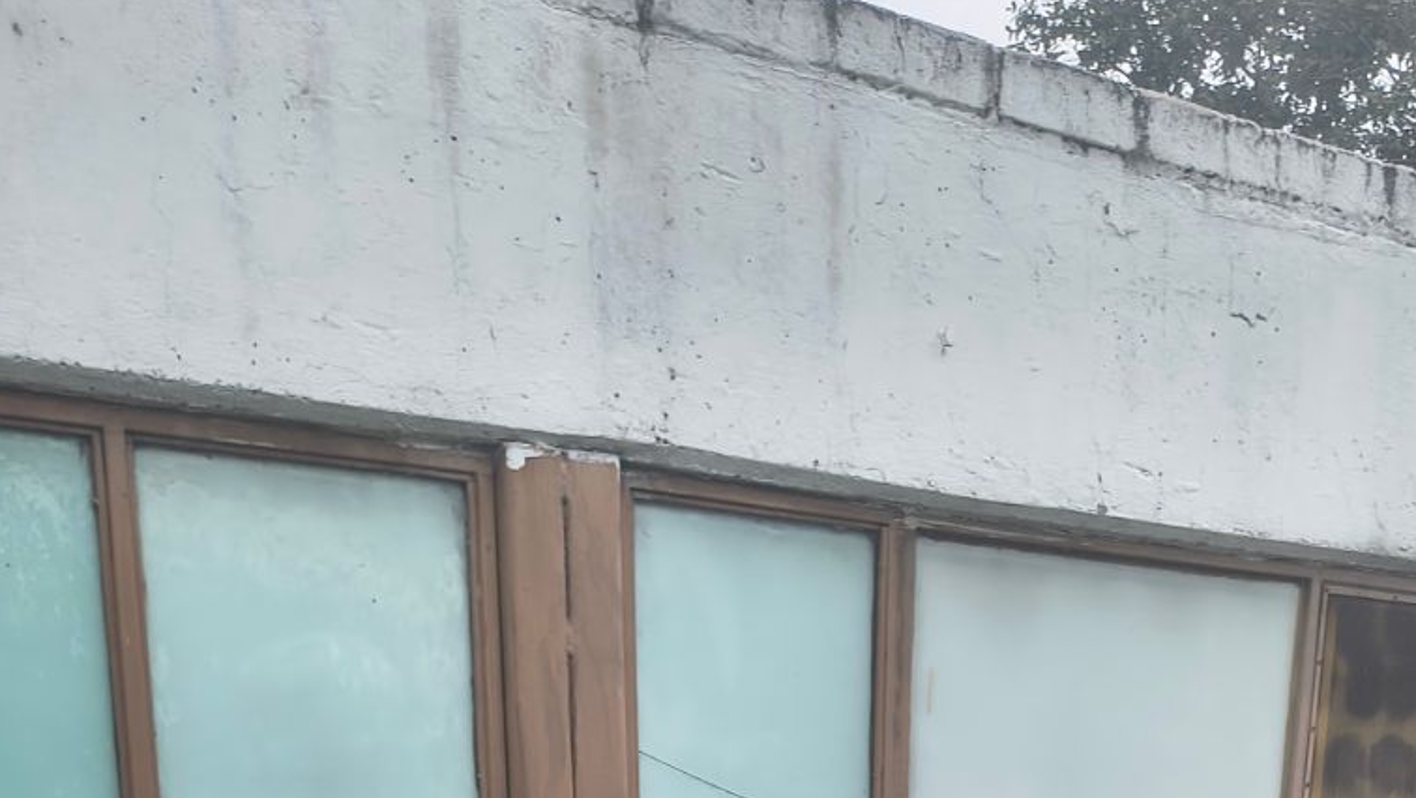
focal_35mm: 53
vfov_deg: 18.3
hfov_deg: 38.1
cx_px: 1073
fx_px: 1991
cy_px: 1401
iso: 100
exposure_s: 1/230
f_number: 1.8
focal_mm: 5.56
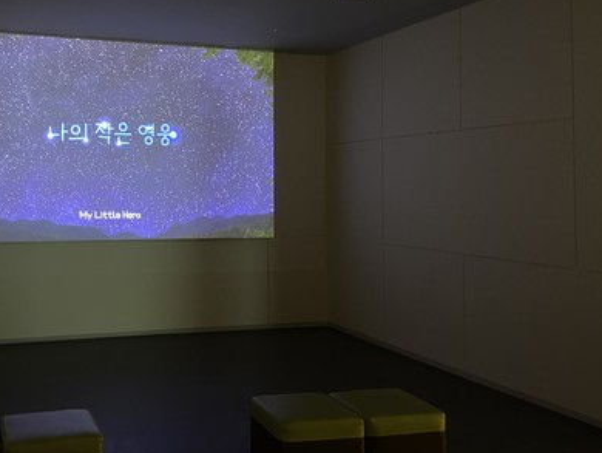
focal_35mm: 40
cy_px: 165
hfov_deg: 45.4
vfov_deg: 35.8
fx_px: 696
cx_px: 161
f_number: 1.8
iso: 1000
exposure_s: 1/24
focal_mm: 4.25
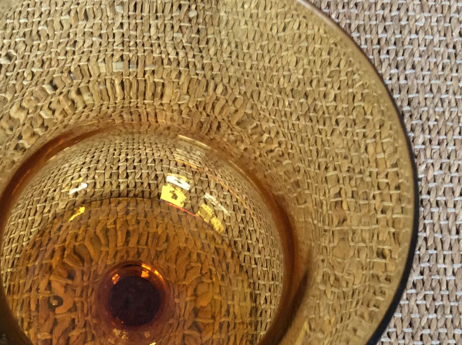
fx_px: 813
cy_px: 226
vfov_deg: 23.9
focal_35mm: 61
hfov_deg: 31.4
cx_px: 143
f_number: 2.4
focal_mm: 3.3
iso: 100
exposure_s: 1/25
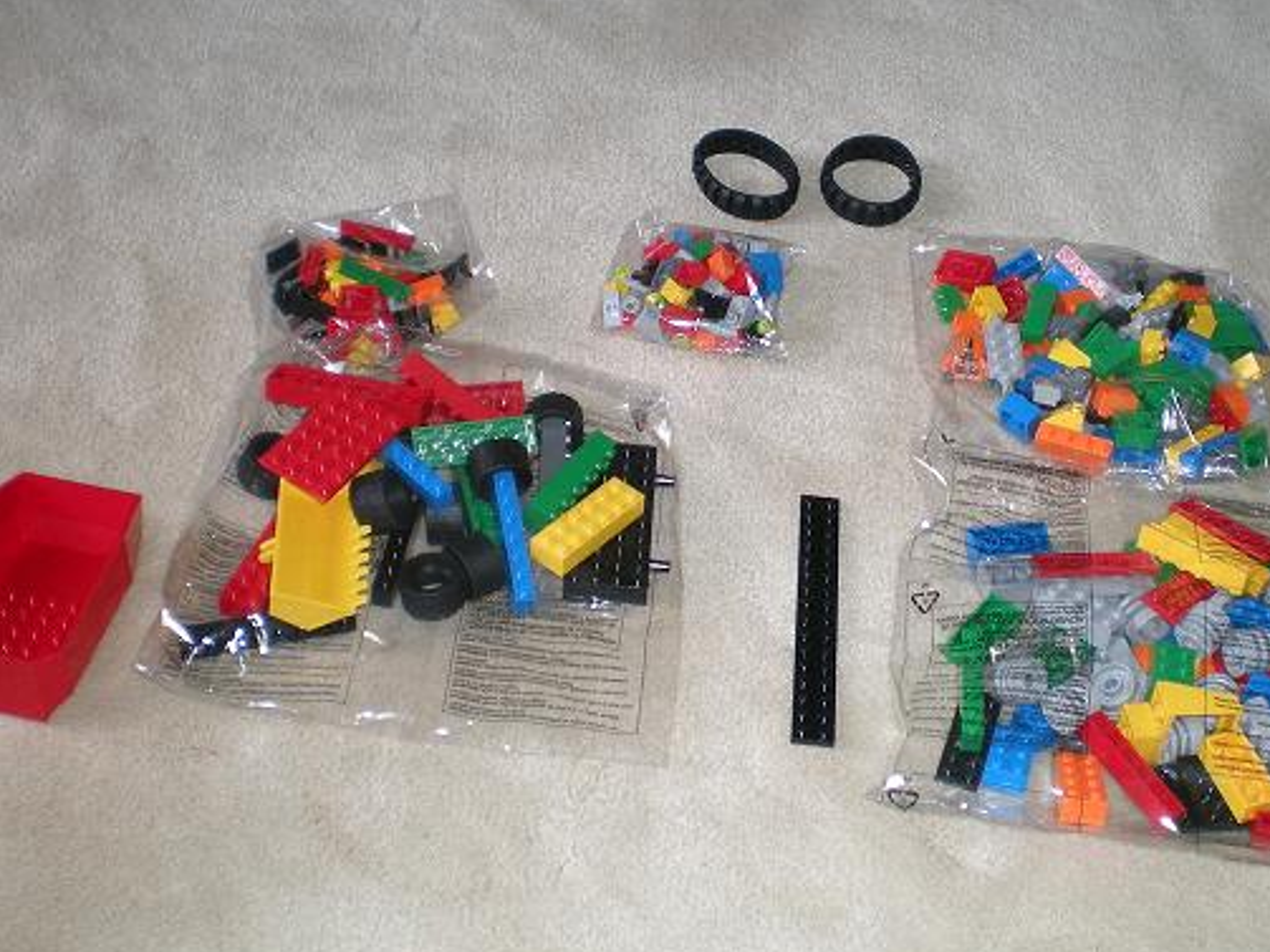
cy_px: 503
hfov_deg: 33.0
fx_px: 2127
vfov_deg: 25.2
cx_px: 846
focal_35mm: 58
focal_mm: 6.3
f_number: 3.1
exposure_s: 1/30
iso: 64
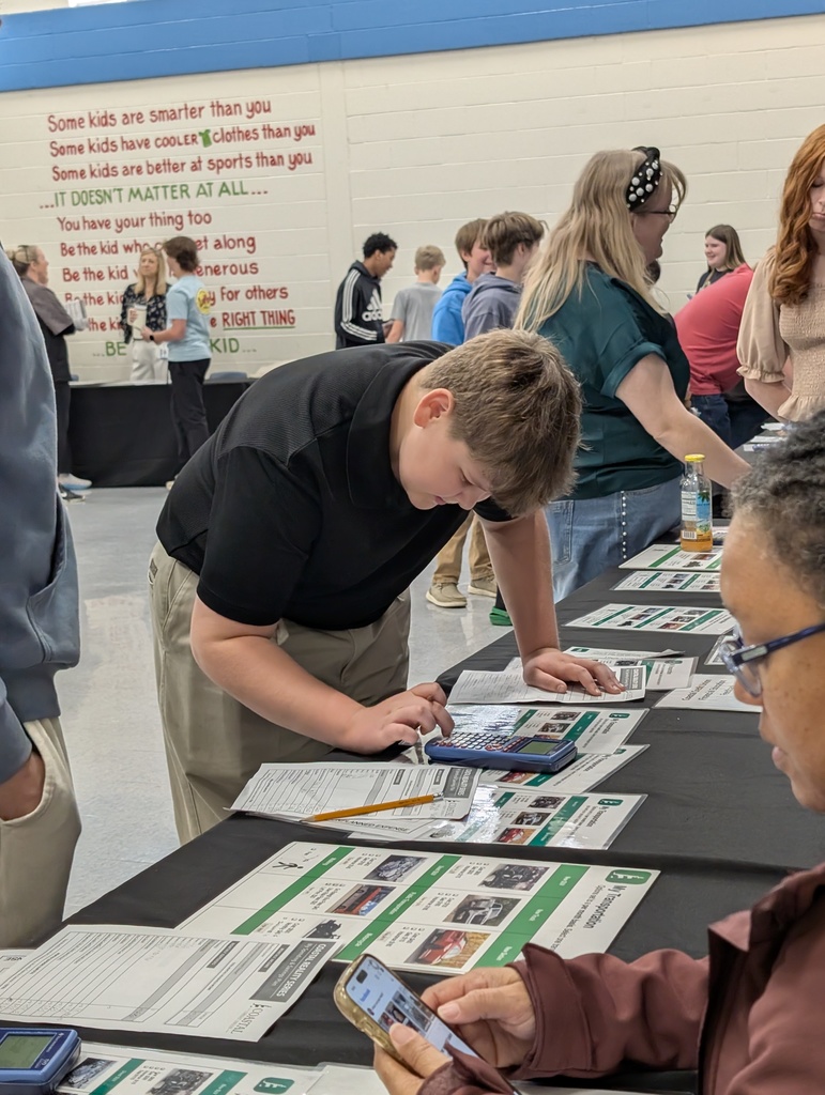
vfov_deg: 38.9
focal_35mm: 49
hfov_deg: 29.7
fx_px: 1553
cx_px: 412
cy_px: 548
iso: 278
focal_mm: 6.9
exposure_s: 1/120
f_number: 1.68
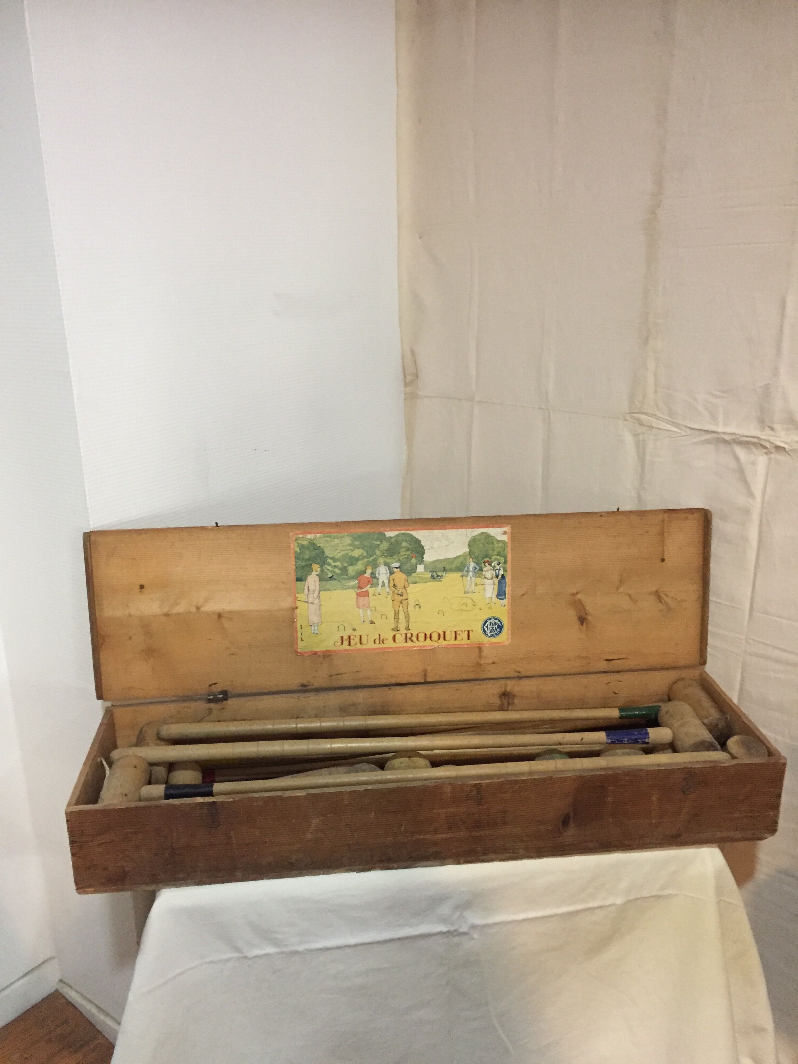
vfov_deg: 61.7
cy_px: 532
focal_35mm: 29
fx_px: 891
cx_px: 399
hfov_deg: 48.2
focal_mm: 4.15
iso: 250
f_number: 2.2
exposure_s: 1/17
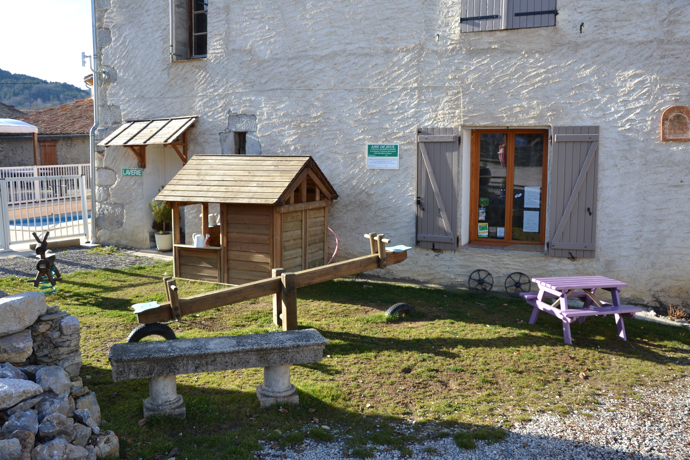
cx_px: 345
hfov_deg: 59.5
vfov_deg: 41.7
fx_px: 604
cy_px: 230
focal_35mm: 32
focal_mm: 21
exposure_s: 1/125
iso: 100
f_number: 5.6
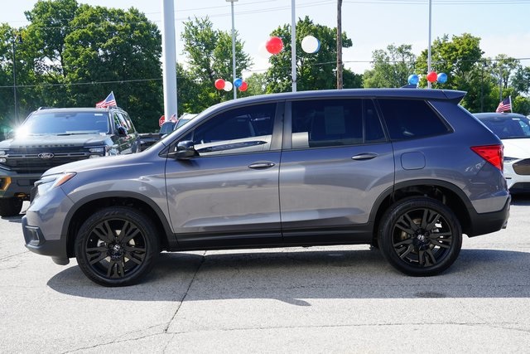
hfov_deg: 41.1
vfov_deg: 28.1
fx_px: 707
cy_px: 177
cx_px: 265
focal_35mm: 48
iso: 100
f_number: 10
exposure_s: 1/80
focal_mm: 48
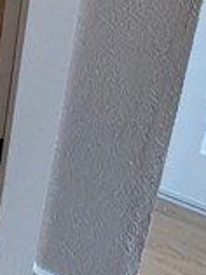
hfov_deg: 21.0
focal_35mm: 57
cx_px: -119
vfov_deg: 24.2
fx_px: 452
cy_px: -163
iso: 320
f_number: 2.2
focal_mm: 2.22
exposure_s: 1/93
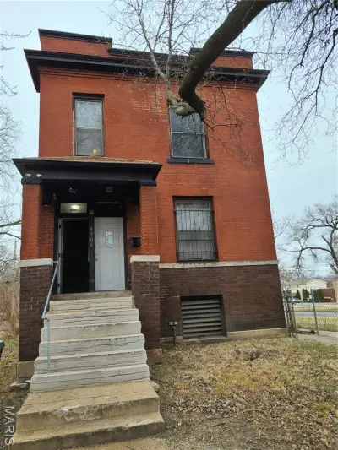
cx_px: 169
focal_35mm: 26
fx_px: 338
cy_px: 225
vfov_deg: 67.3
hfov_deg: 53.1
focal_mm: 5.4
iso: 40
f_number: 1.8
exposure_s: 1/221
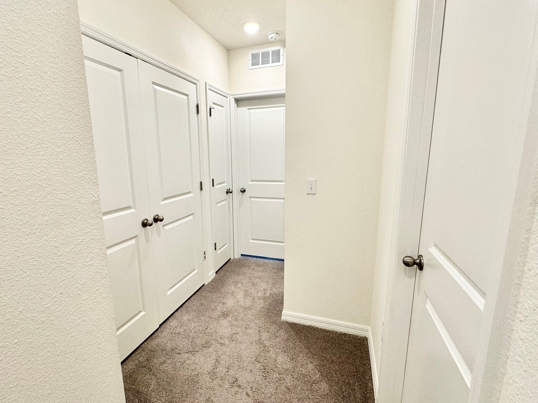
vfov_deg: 74.7
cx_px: 243
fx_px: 264
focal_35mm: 17
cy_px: 202
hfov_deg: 90.8
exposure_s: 1/120
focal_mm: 2.22
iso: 125
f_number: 2.2
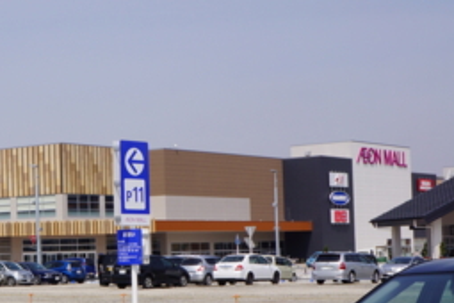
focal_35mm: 94
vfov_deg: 14.5
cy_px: 206
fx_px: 1185
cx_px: 53
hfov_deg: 21.3
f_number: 13
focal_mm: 20
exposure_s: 1/250
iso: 100
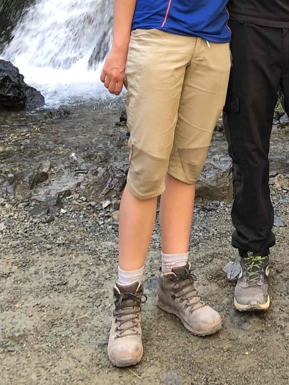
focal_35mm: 67
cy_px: -48
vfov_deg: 26.5
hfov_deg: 21.0
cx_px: 307
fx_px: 746
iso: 25
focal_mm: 4
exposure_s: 1/40
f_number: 1.8
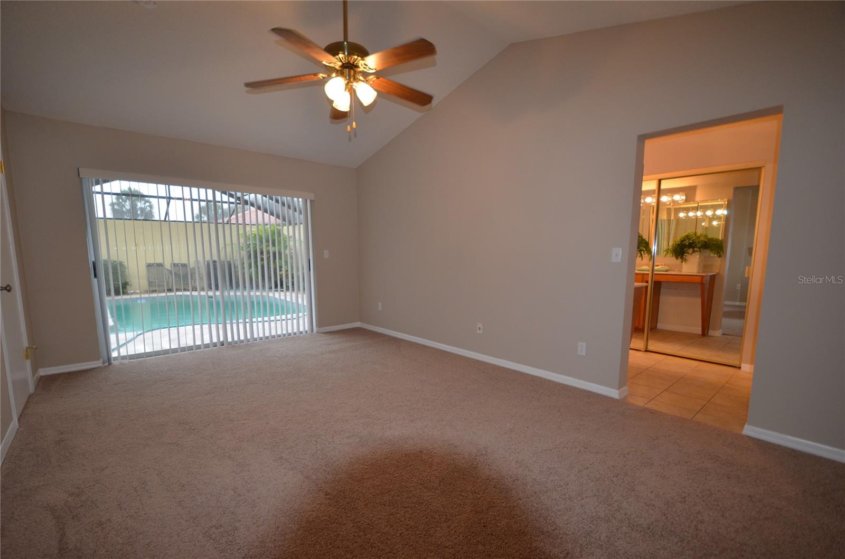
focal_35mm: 15
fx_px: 351
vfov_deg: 77.0
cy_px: 280
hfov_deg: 100.5
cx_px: 422
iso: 500
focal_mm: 10
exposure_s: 1/60
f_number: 3.5
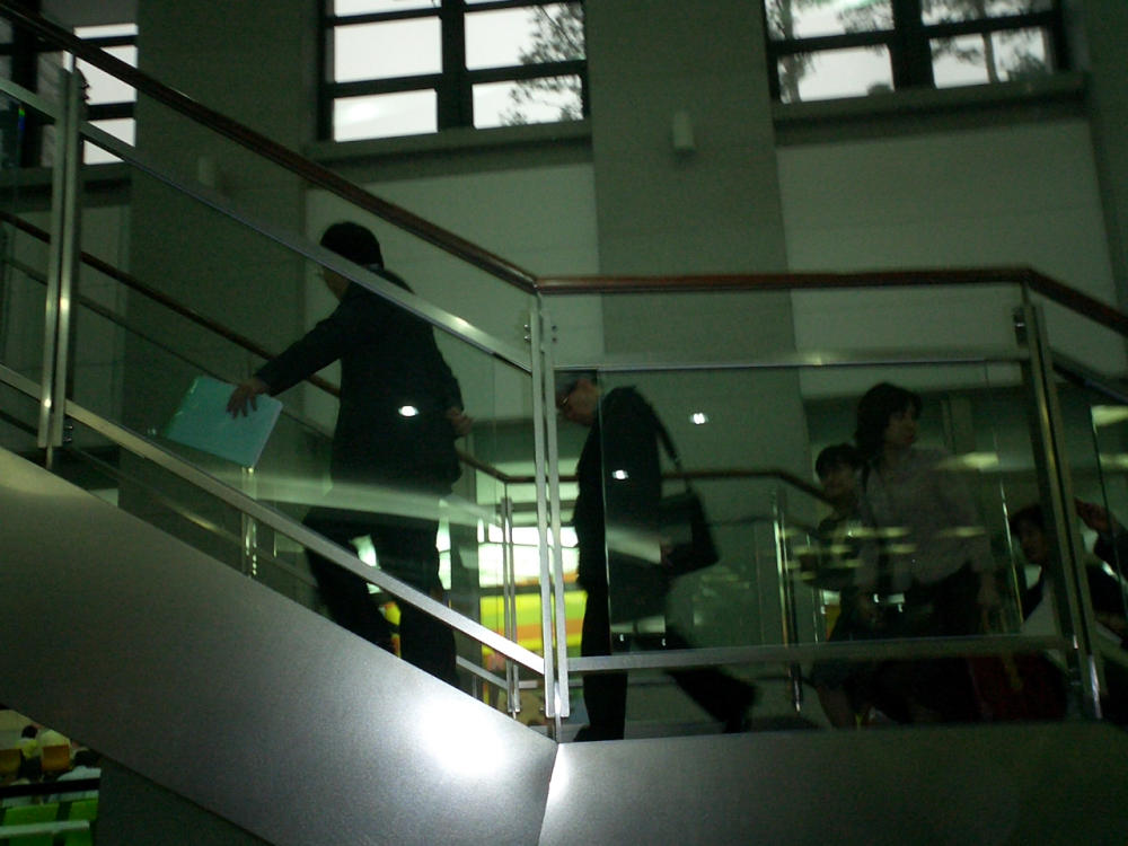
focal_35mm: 37
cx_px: 564
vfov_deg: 38.7
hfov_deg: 50.1
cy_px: 423
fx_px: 1206
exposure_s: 1/40
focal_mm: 5.6
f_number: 3.5
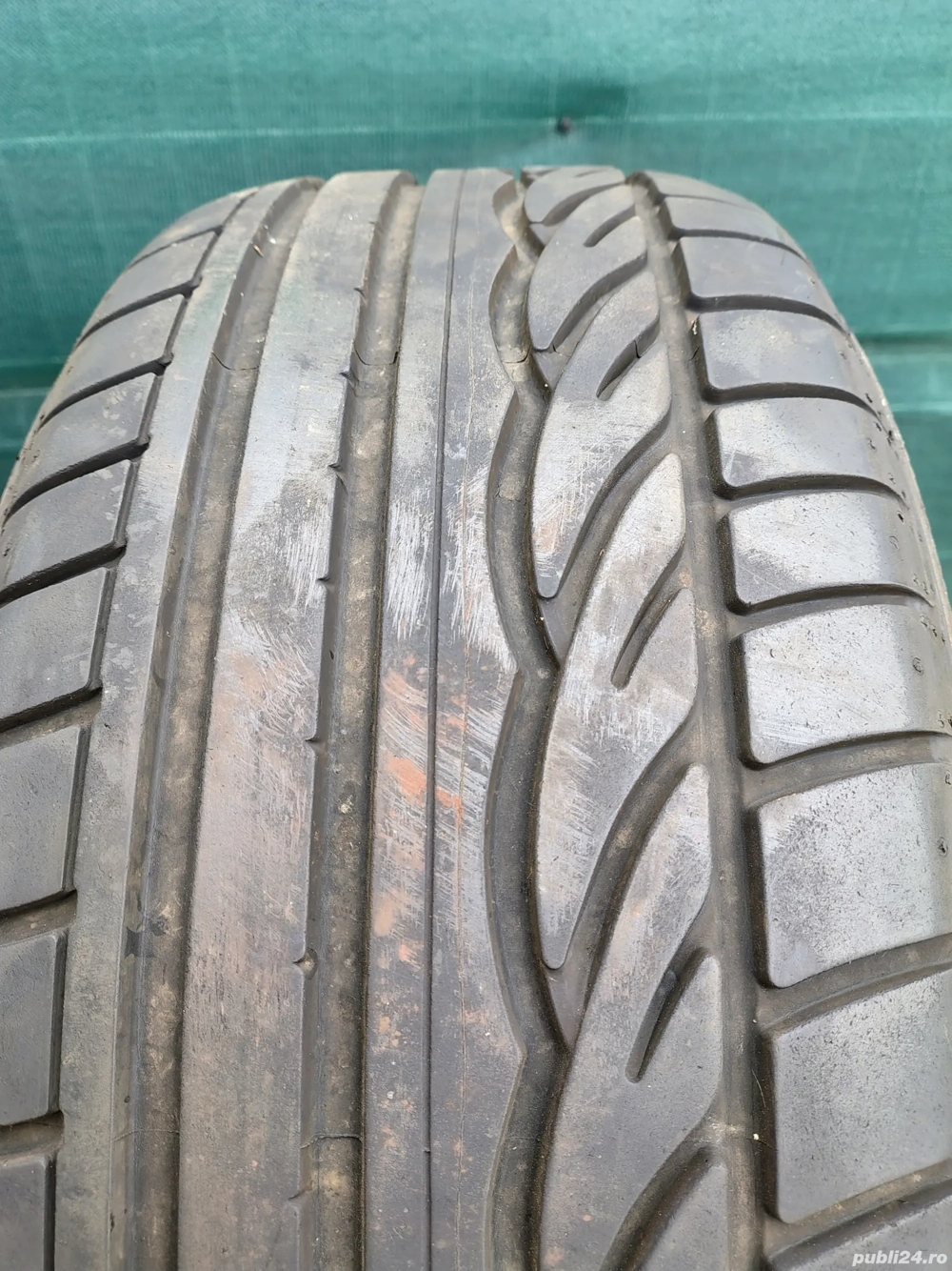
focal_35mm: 25
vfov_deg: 69.4
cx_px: 476
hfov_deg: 54.9
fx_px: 917
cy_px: 636
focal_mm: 4.71
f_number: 1.7
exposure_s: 1/50.1
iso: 317
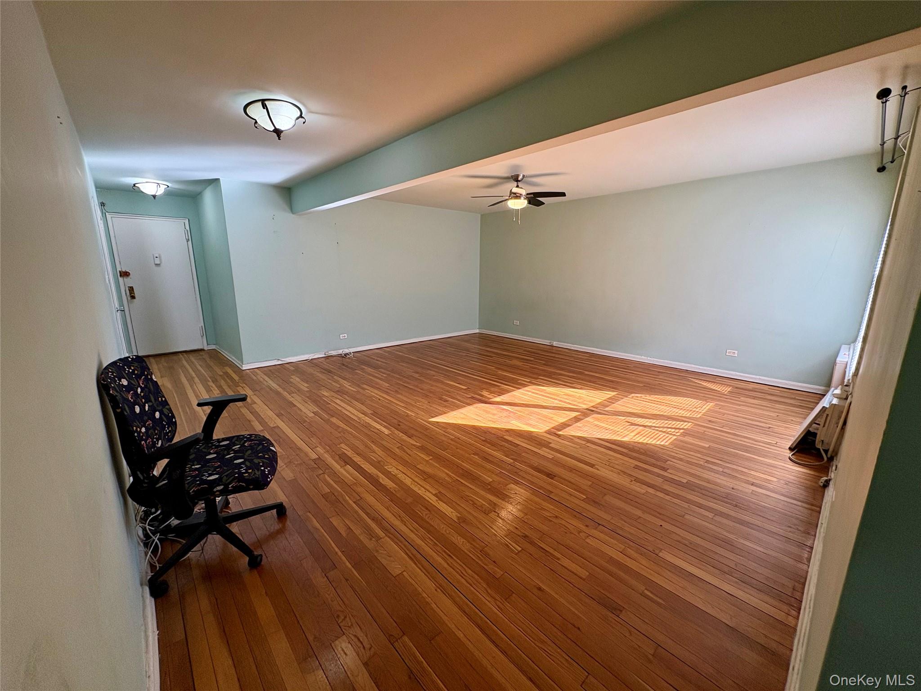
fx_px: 372
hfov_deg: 102.1
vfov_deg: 85.7
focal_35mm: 14
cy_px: 346
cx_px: 460
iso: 125
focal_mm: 2.22
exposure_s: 1/99
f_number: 2.2
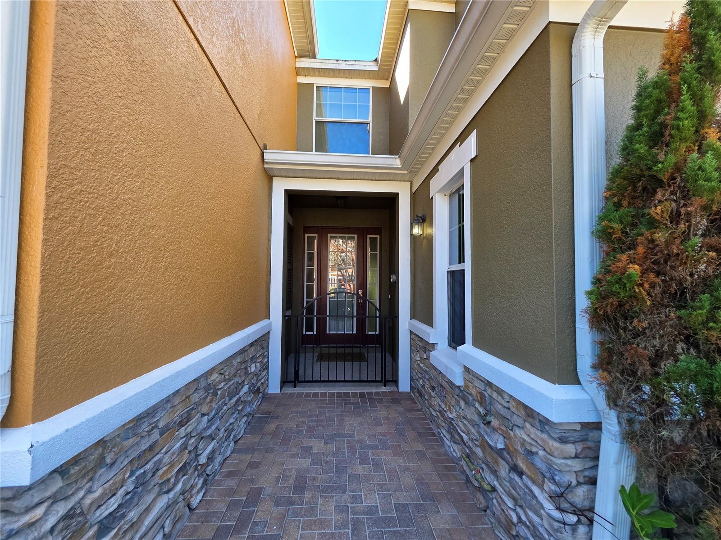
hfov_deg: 106.2
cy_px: 270
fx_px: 271
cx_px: 360
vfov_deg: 89.9
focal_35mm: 13
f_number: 1.9
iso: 40
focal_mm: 2.2
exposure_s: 1/120
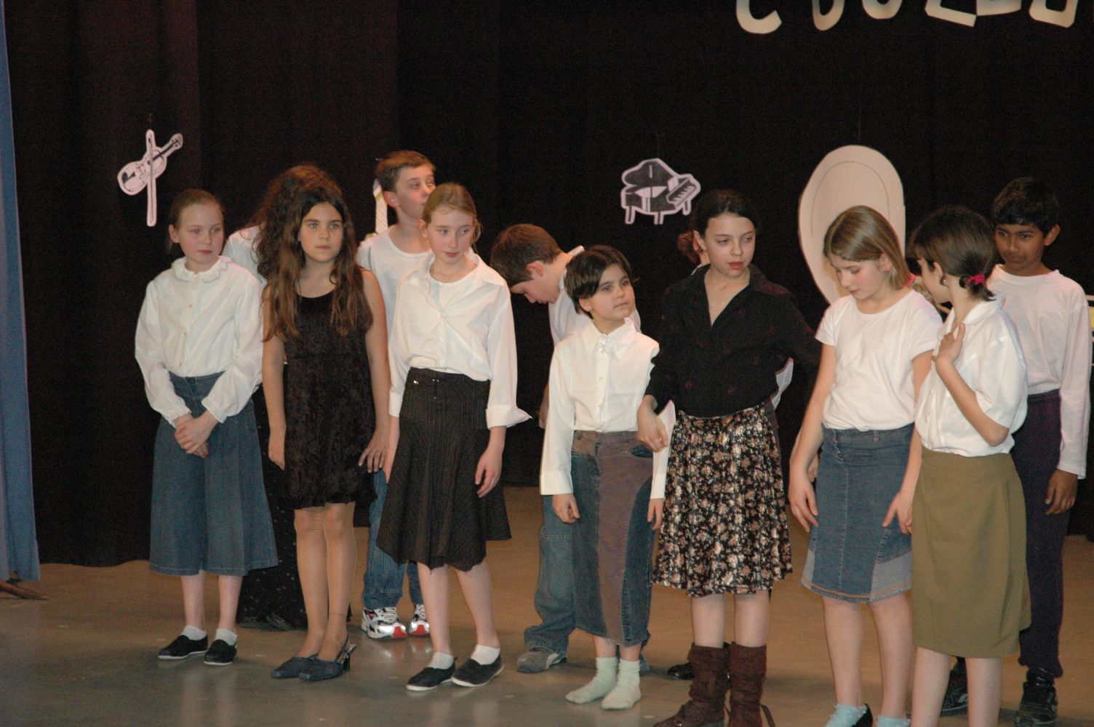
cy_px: 364
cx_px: 547
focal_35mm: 93
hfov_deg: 21.9
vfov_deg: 14.7
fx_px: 2824
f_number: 5
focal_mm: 62
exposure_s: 1/60
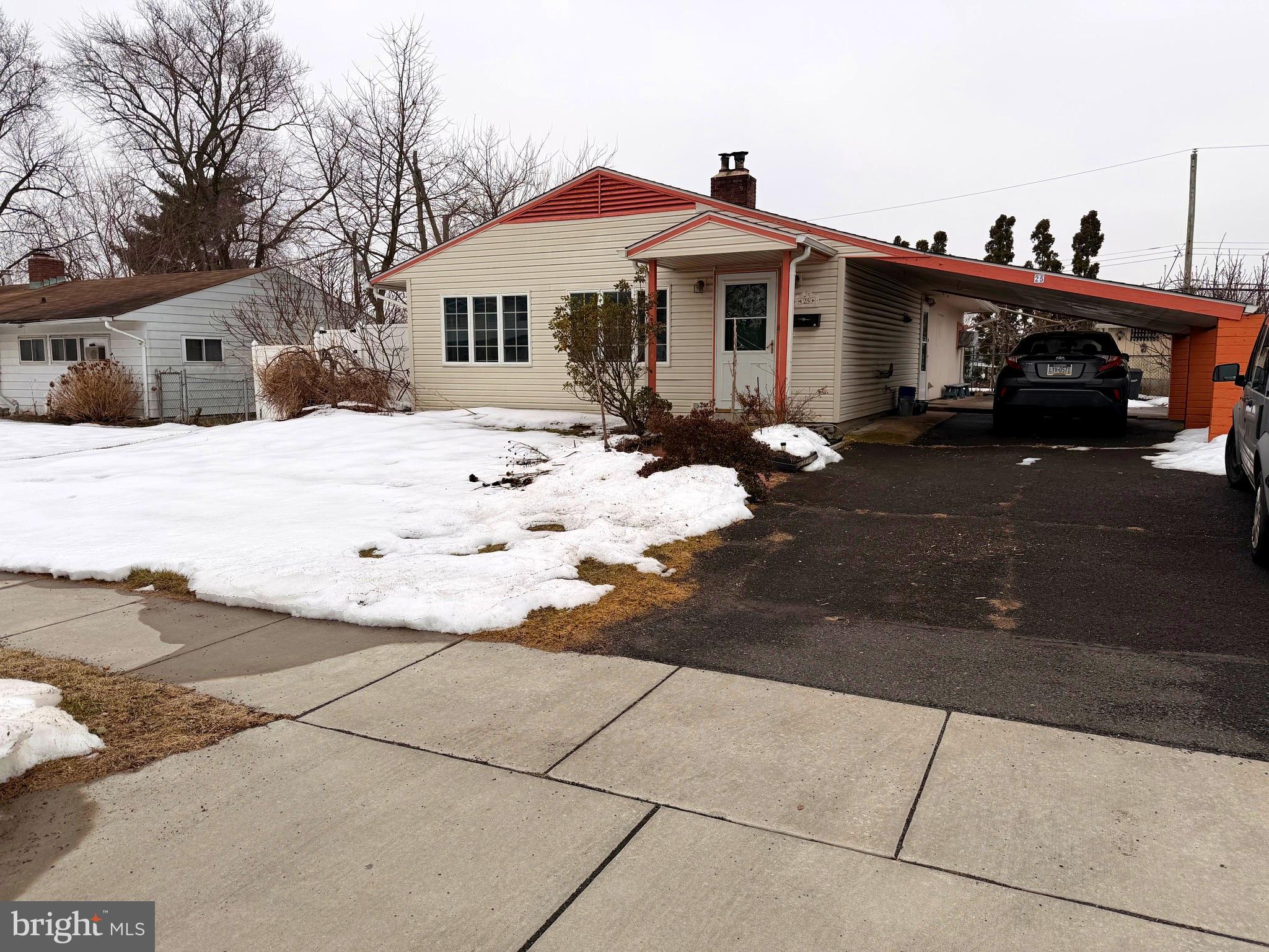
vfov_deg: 56.8
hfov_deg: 71.6
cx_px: 634
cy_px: 476
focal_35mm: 24
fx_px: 880
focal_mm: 6.76
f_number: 1.78
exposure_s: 1/3953
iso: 80
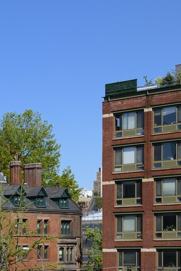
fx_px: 822
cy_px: 259
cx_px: -220
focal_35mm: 109
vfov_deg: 18.4
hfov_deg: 11.0
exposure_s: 1/400
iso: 200
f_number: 10
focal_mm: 35
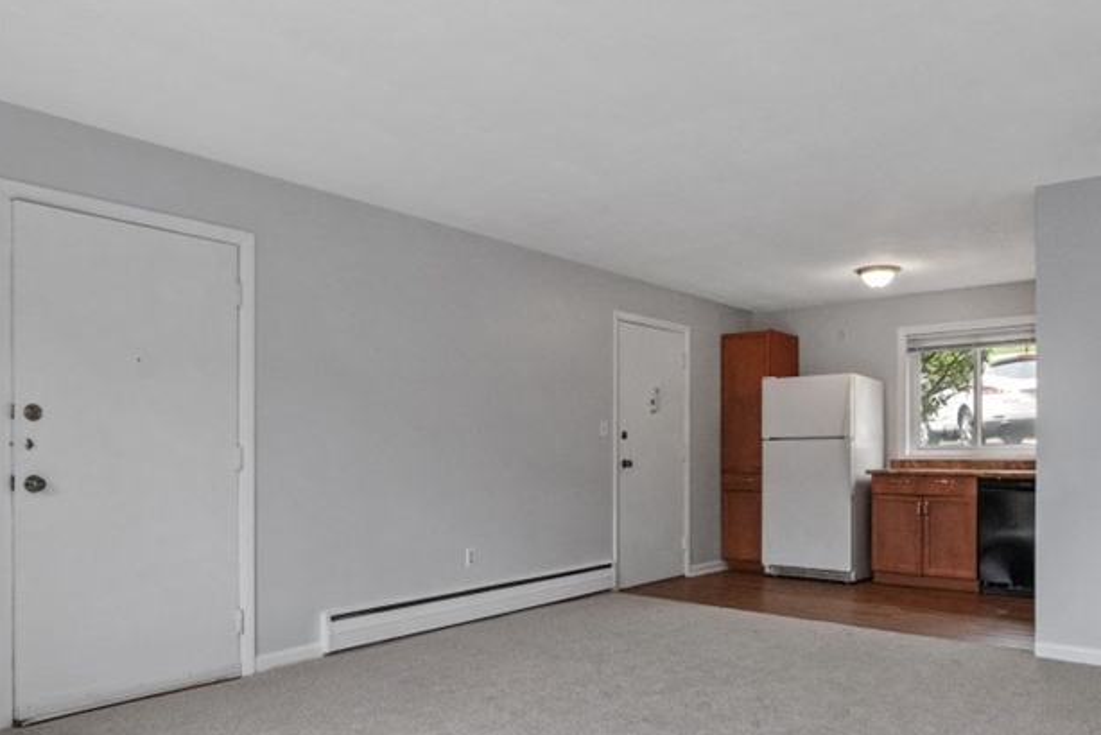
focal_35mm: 25
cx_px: 556
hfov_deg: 71.5
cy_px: 415
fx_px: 765
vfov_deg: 51.2
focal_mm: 10
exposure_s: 1/80
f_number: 5
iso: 800
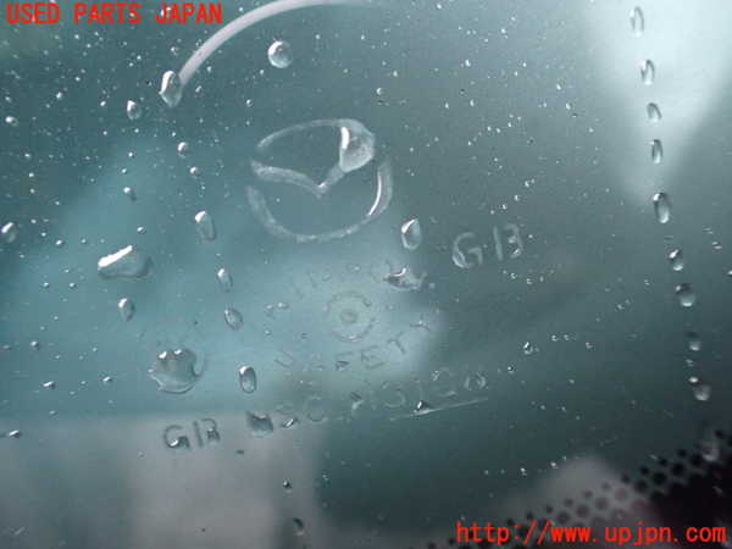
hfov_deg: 60.0
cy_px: 274
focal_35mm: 30
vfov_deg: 46.8
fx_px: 634
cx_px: 366
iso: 800
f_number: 2.3
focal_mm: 5.4
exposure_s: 1/40
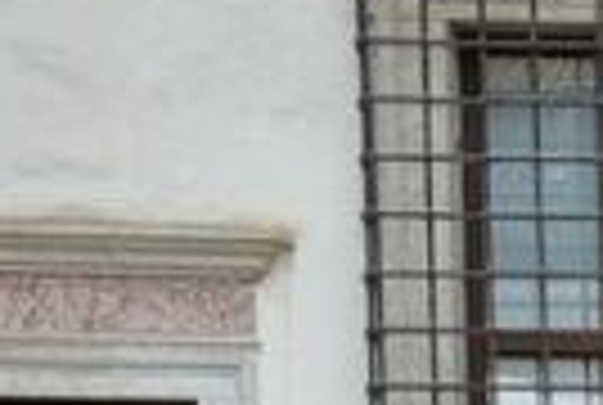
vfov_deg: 6.2
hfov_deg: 9.3
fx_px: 3458
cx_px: 1242
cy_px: 1156
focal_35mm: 206
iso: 50
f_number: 1.8
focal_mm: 5.4
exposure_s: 1/904
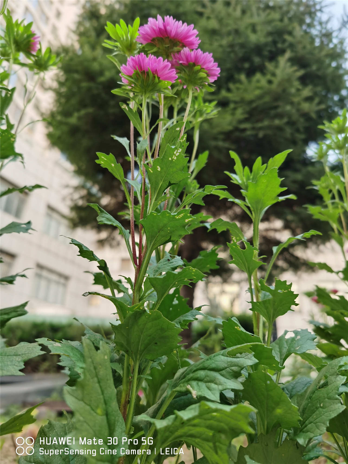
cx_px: 174
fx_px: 362
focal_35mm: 27
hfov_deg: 51.4
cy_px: 232
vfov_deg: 65.3
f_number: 1.6
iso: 64
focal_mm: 5.56
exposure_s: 1/100
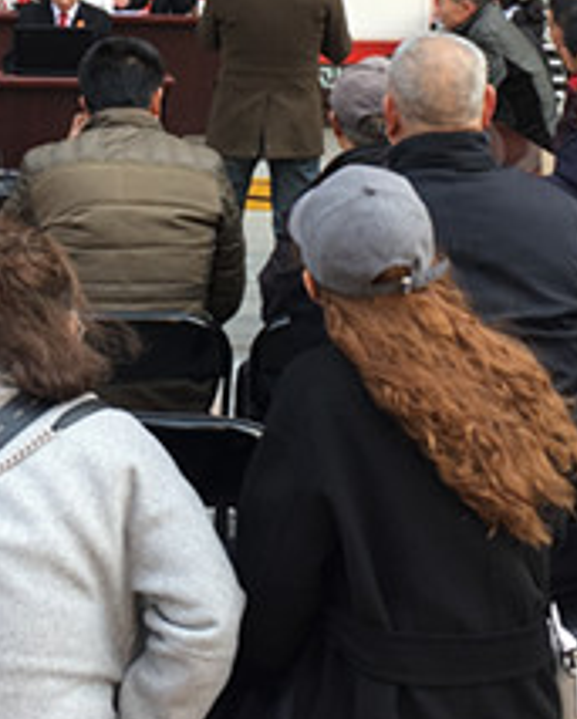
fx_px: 1811
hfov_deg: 17.9
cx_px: 105
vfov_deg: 21.6
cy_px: -17
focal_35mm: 85
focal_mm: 4.15
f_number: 2.2
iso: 25
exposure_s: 1/111
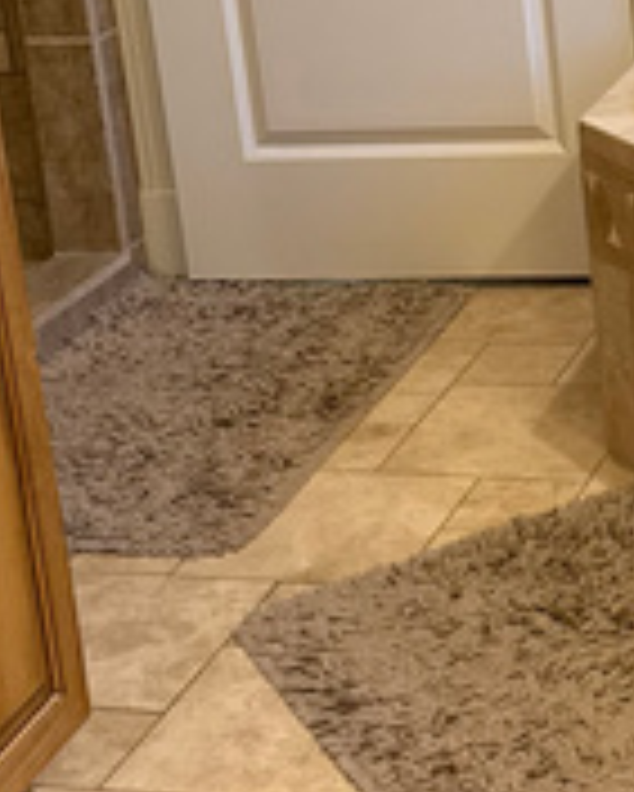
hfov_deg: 14.8
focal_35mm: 102
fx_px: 2390
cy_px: 58
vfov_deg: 18.4
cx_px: 679
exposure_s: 1/60
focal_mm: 6.76
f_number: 1.78
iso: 125
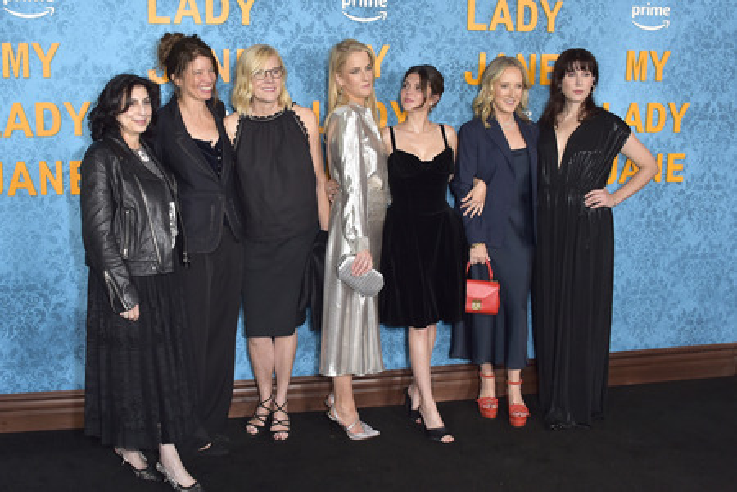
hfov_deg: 58.7
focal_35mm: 32
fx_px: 655
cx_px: 368
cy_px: 246
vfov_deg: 41.1
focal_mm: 32
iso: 1250
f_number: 6.3
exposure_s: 1/200
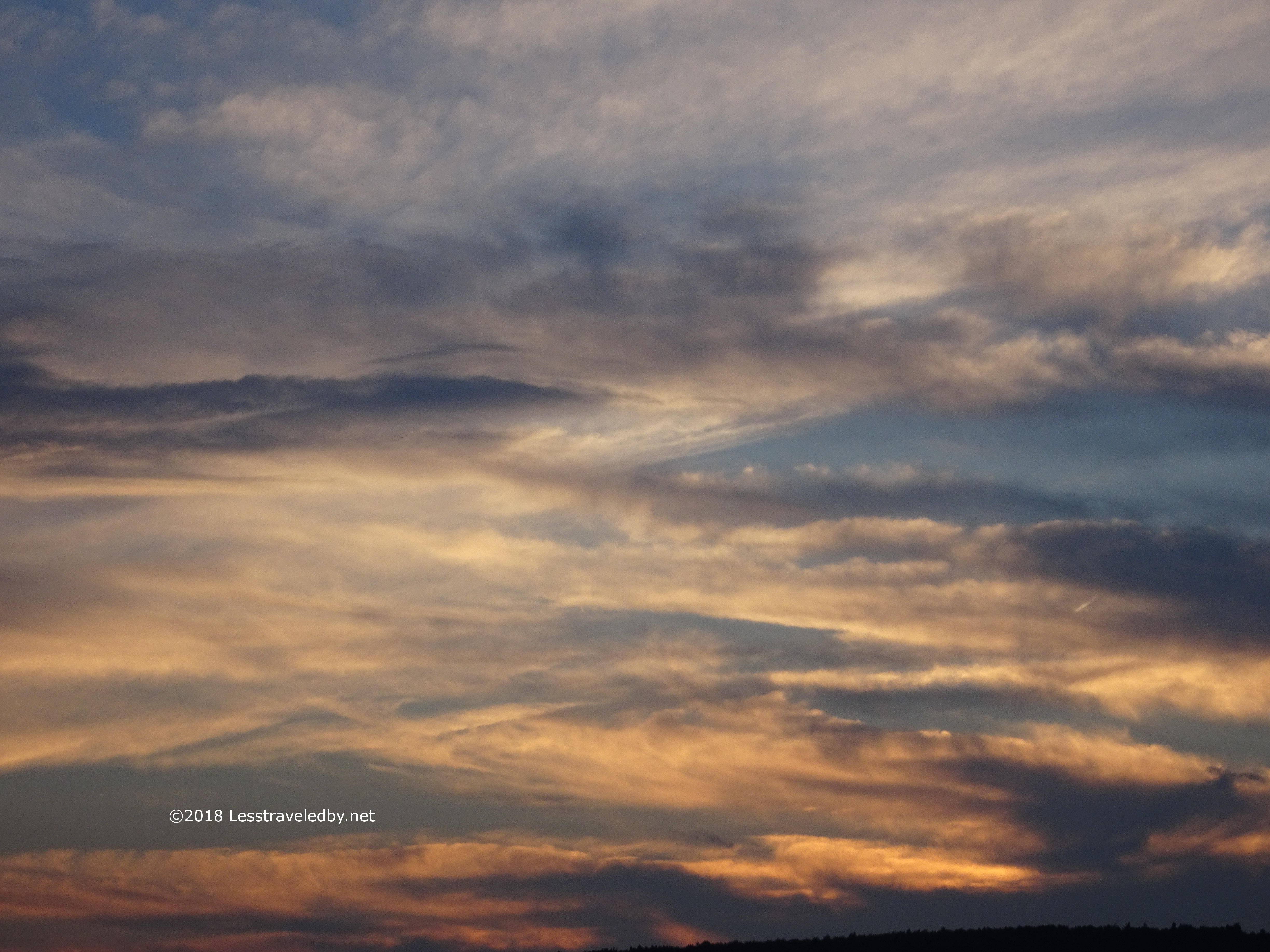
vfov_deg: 15.4
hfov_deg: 20.4
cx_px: 635
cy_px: 476
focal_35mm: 96
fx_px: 3522
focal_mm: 16.46
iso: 80
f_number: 5
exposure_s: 1/200
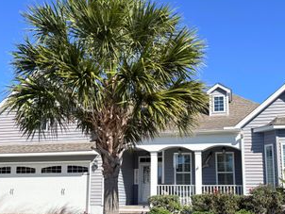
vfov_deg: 33.5
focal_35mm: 43
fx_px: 354
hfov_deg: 43.8
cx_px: 148
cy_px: 133
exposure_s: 1/3623
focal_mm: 5.96
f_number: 1.6
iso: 50
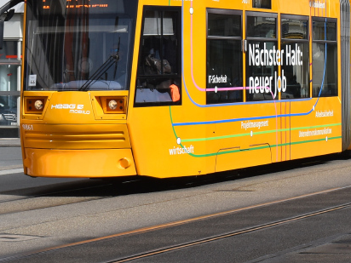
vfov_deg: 8.5
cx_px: 253
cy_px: -40
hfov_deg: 11.4
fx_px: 1754
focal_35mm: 173
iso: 200
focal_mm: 38
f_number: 10
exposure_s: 1/400
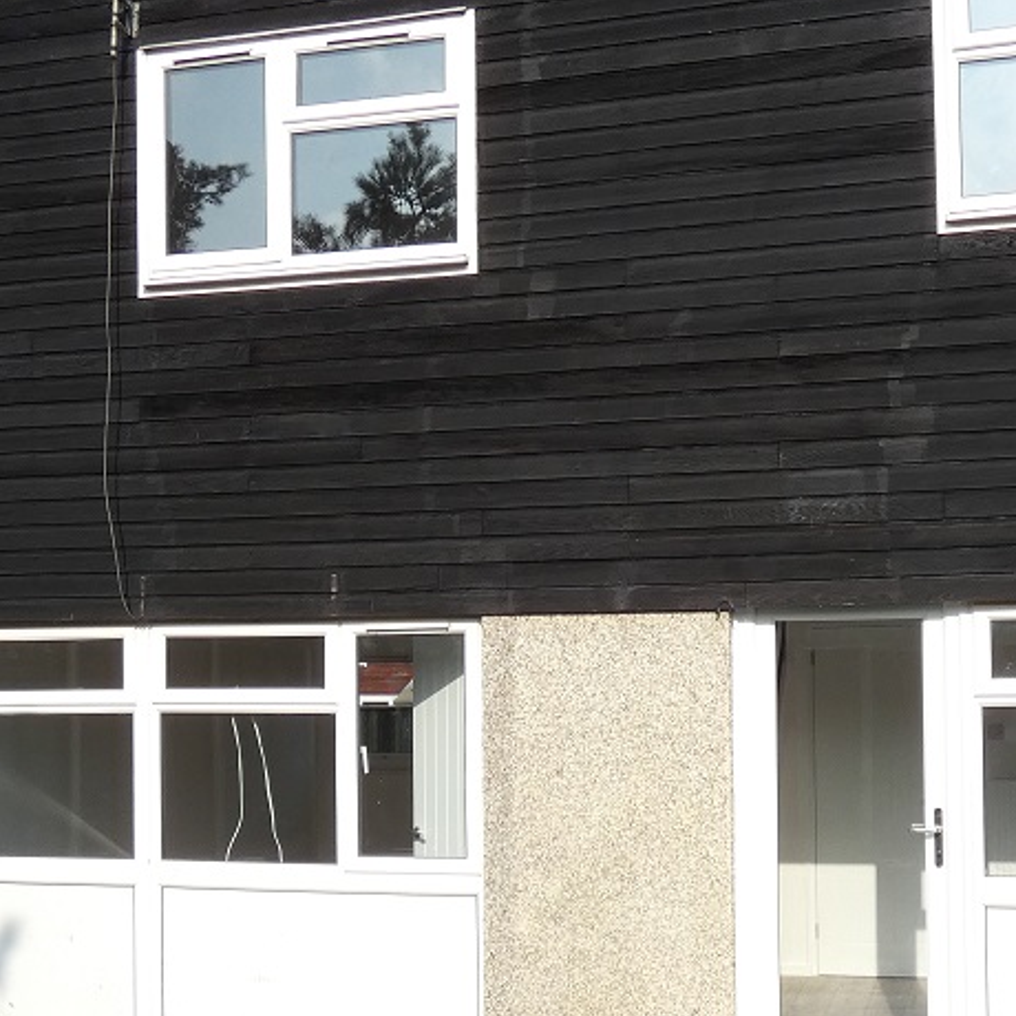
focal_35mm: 47
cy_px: 654
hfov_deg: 36.0
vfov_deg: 35.8
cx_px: 572
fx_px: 1561
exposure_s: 1/1000
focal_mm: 3.6
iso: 80
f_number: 3.2
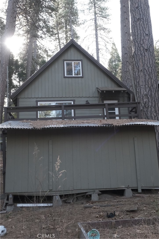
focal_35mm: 28
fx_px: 185
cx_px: 80
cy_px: 120
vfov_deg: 65.5
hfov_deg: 46.4
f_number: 5.6
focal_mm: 18.8
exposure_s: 1/600
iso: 3200
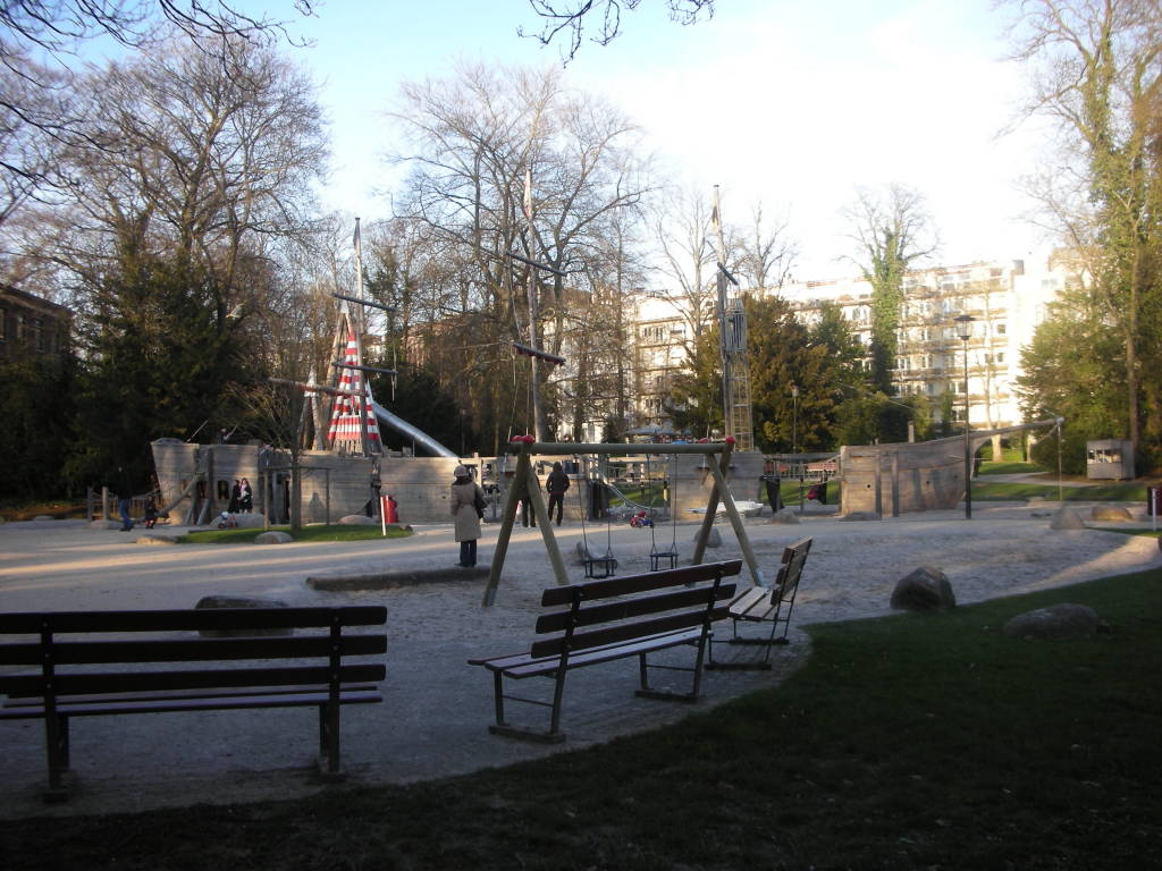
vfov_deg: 40.7
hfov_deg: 52.6
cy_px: 436
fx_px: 1175
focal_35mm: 35
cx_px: 581
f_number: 3
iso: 50
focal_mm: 5.8
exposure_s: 1/118
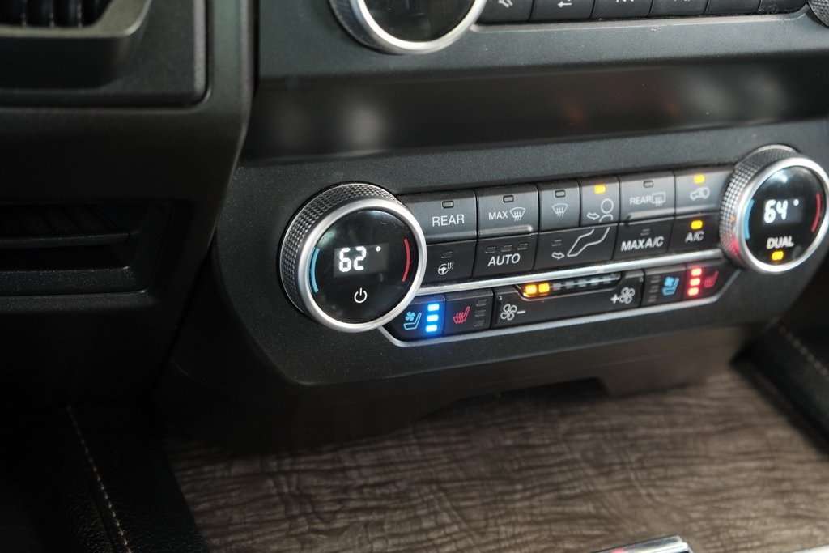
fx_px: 1405
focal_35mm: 61
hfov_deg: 32.9
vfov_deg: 22.3
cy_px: 276
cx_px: 414
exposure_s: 1/25
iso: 2500
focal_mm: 40.7
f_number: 5
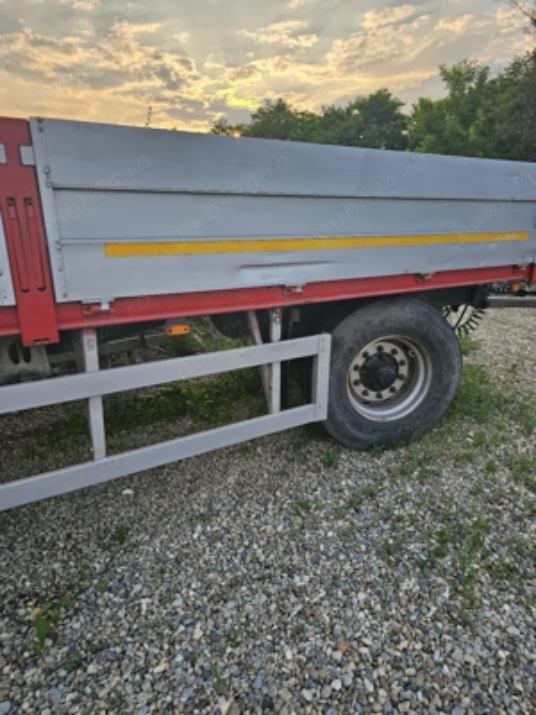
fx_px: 475
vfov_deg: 73.9
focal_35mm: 23
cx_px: 268
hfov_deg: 58.9
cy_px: 358
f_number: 1.7
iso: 10
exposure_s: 1/135
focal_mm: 6.3
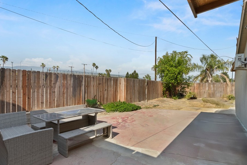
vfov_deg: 67.4
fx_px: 124
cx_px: 135
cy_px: 82
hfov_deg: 89.7
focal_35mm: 18
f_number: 22
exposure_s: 1/2
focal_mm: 16
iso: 50
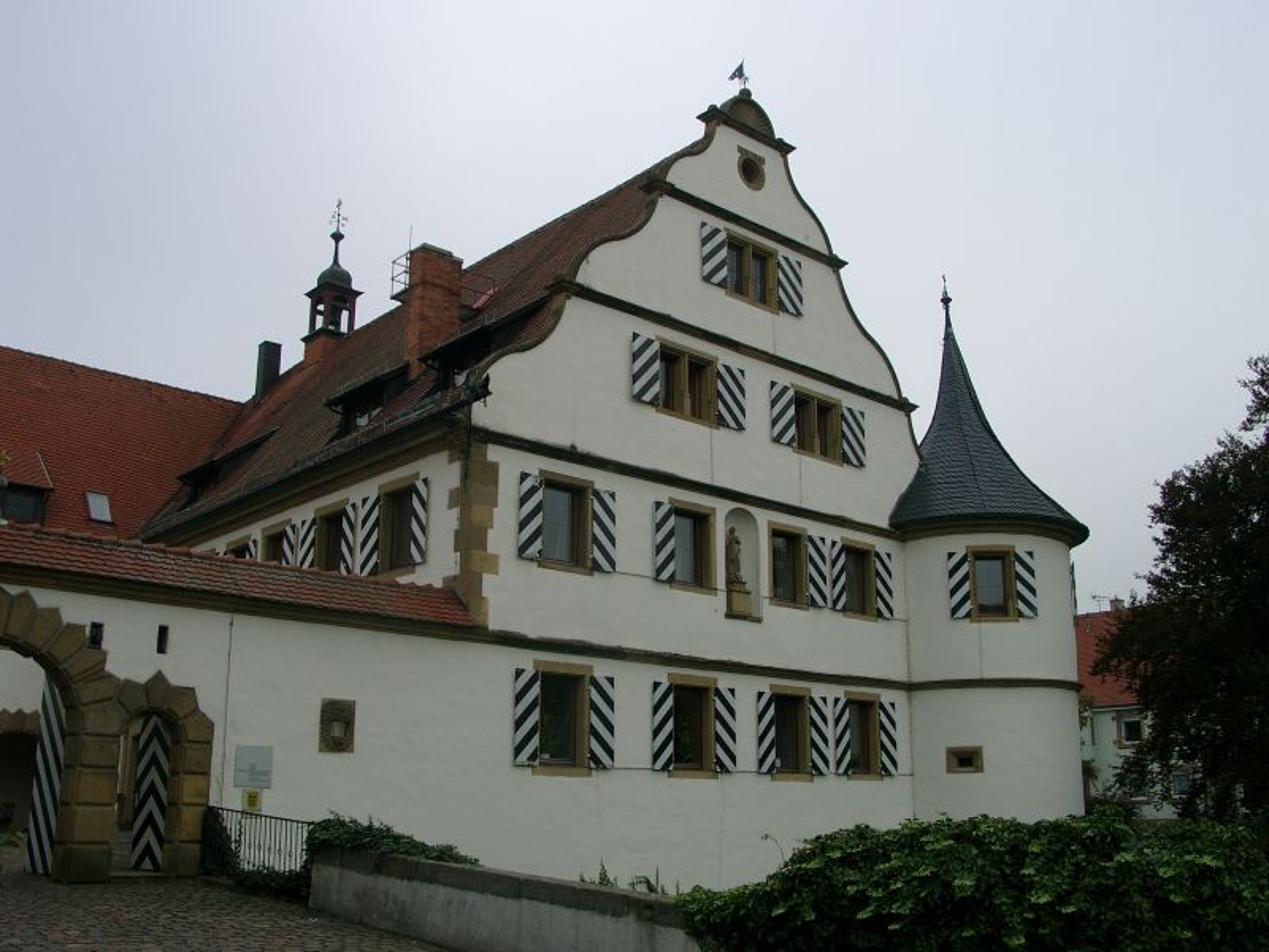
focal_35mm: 34
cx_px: 634
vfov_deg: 41.8
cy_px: 476
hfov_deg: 54.0
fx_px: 1246
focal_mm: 7.13
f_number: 4
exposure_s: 1/557
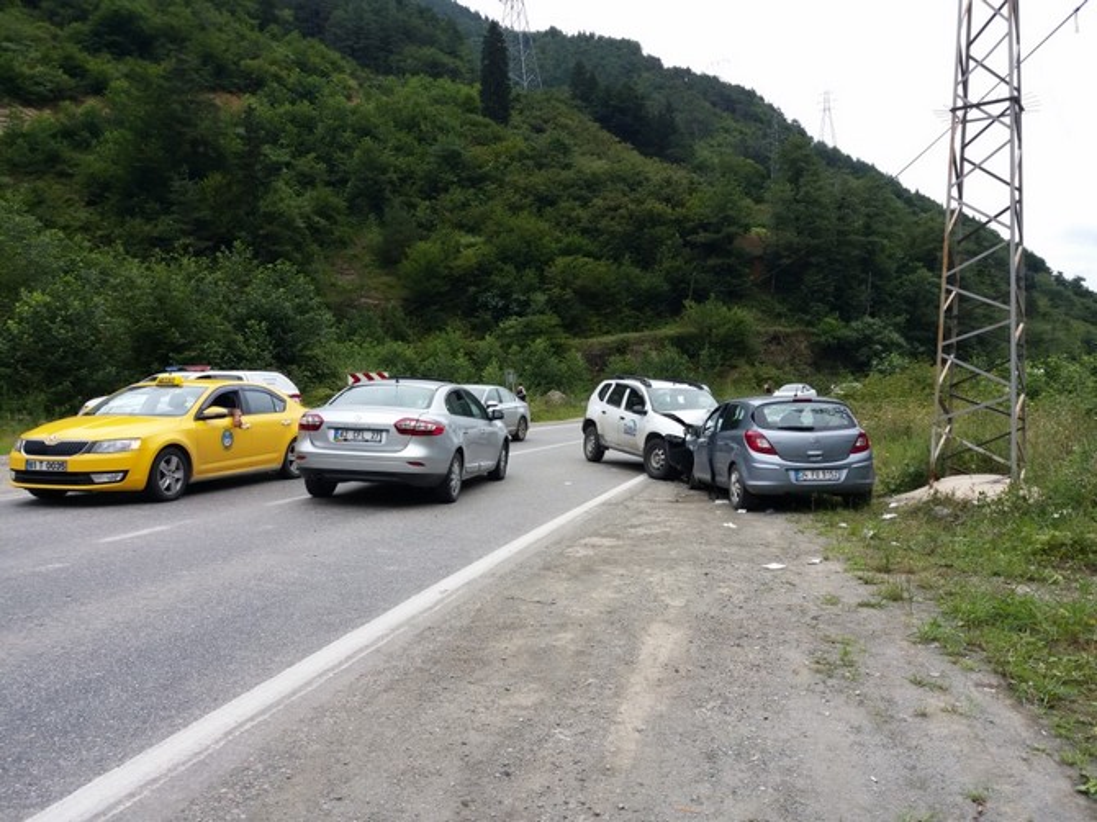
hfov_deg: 63.5
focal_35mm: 28
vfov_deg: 49.7
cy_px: 411
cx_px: 548
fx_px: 887
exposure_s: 1/518
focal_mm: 3.7
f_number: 1.9
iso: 40
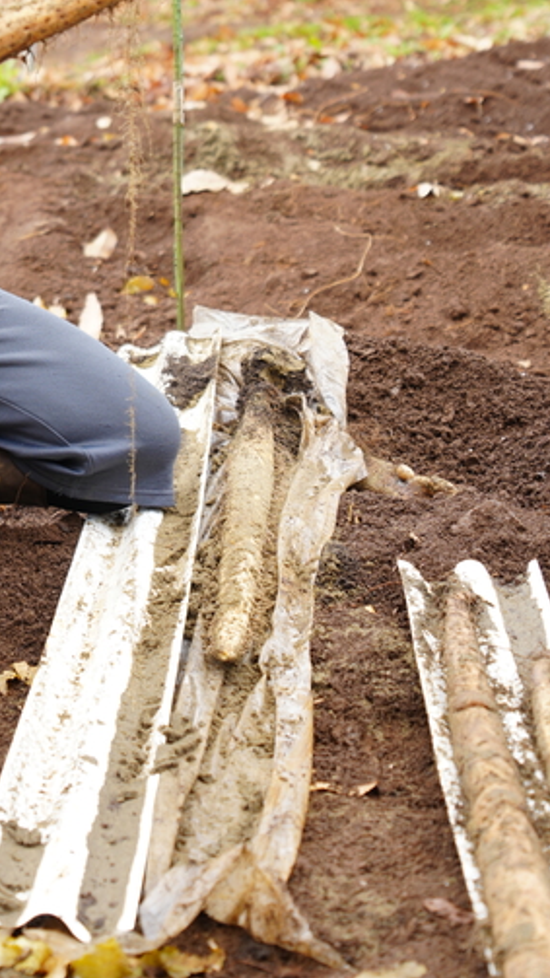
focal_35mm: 108
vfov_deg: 19.6
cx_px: -56
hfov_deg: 11.1
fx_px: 2800
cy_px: 214
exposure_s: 1/80
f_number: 4
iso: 125
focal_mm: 54
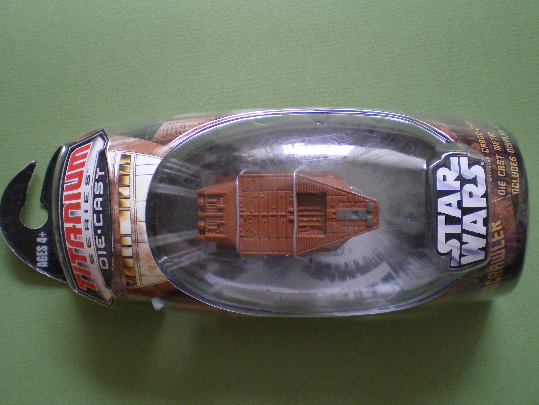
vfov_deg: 36.8
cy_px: 207
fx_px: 607
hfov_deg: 47.9
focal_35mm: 39
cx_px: 270
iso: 320
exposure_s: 1/30
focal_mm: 6.3
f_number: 3.1
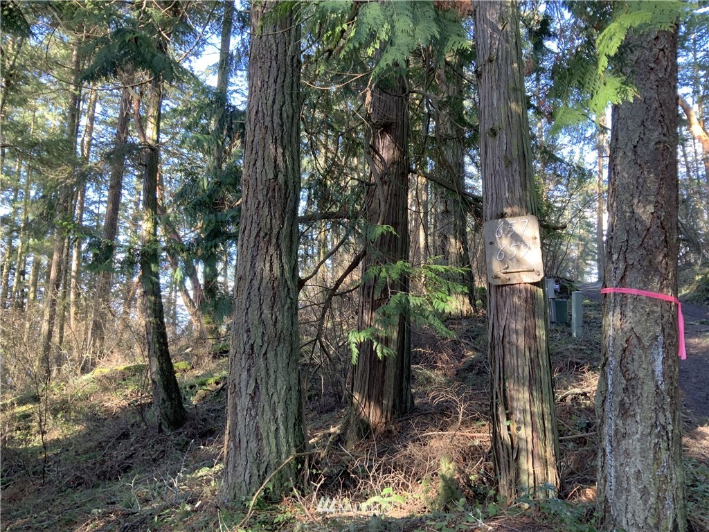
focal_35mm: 29
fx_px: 594
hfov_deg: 61.7
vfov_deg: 48.2
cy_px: 266
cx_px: 354
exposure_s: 1/91
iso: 64
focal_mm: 3
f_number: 1.8
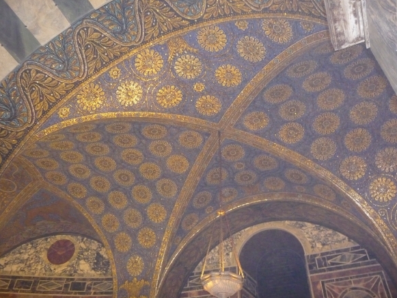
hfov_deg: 58.4
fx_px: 355
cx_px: 193
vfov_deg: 45.4
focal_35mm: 31
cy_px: 152
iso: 800
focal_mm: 5
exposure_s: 1/8
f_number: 3.4
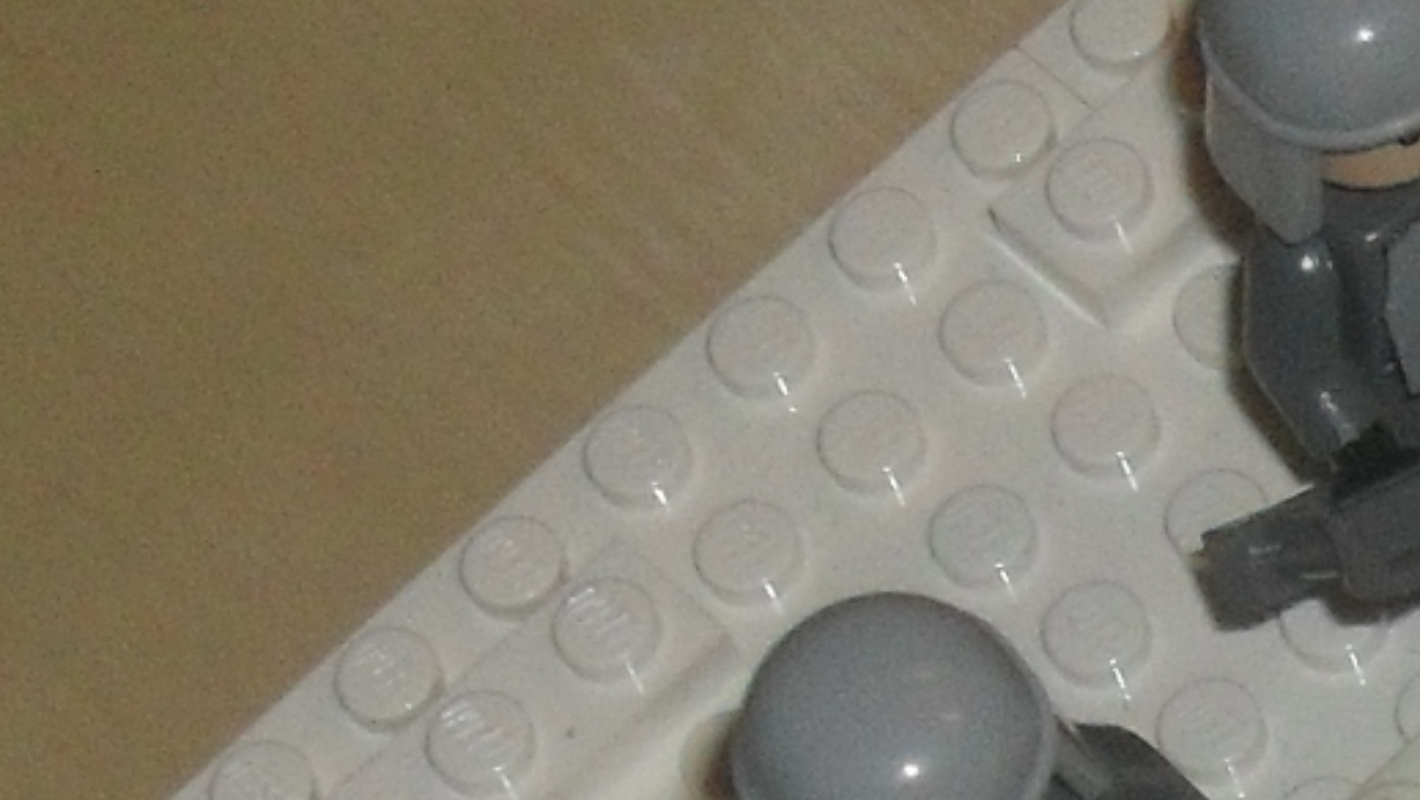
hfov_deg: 7.7
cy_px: 1173
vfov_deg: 4.5
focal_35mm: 267
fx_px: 10058
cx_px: 3065
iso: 200
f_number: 3.9
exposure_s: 1/45
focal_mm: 8.7
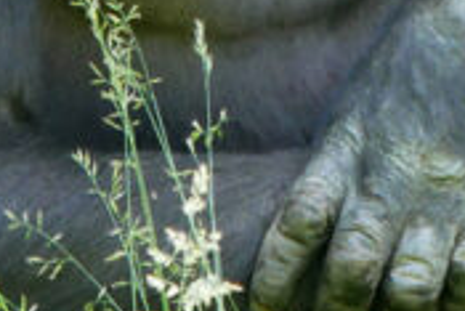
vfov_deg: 1.0
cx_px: 136
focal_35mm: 1370
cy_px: -80
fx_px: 17710
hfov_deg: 1.5
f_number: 4.5
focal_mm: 150
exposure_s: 1/320
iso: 1600
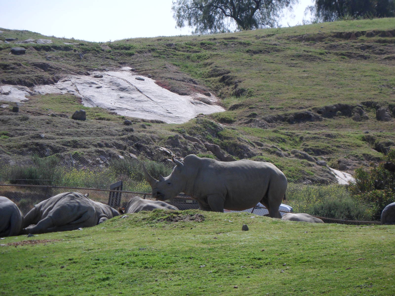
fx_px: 3081
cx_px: 198
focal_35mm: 270
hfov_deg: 7.3
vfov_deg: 5.5
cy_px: 148
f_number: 5.9
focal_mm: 46.8
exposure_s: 1/500
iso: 80
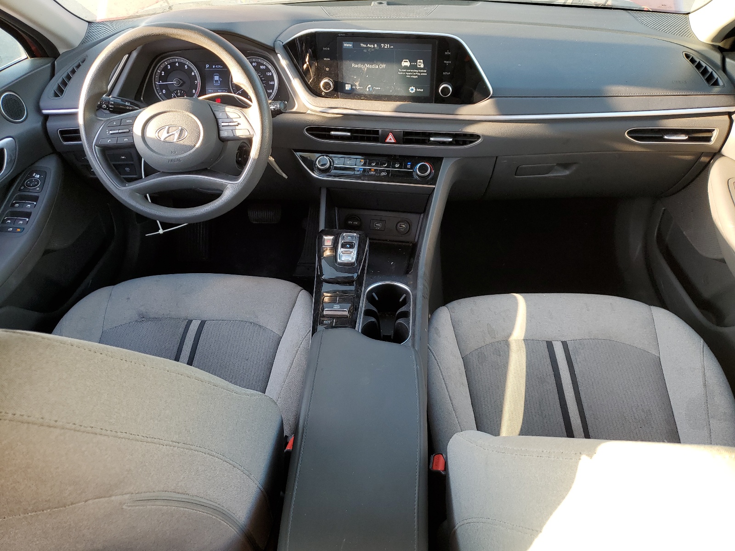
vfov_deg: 53.1
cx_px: 368
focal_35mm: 26
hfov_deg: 67.3
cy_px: 276
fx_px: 552
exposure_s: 1/122
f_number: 1.5
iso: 50
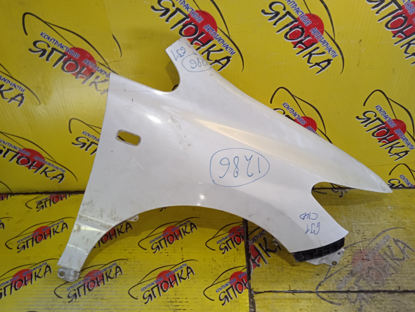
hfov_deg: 63.4
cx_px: 208
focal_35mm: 28
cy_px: 156
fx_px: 336
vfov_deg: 49.7
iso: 441
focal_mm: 3.43
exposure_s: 1/25
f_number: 2.2
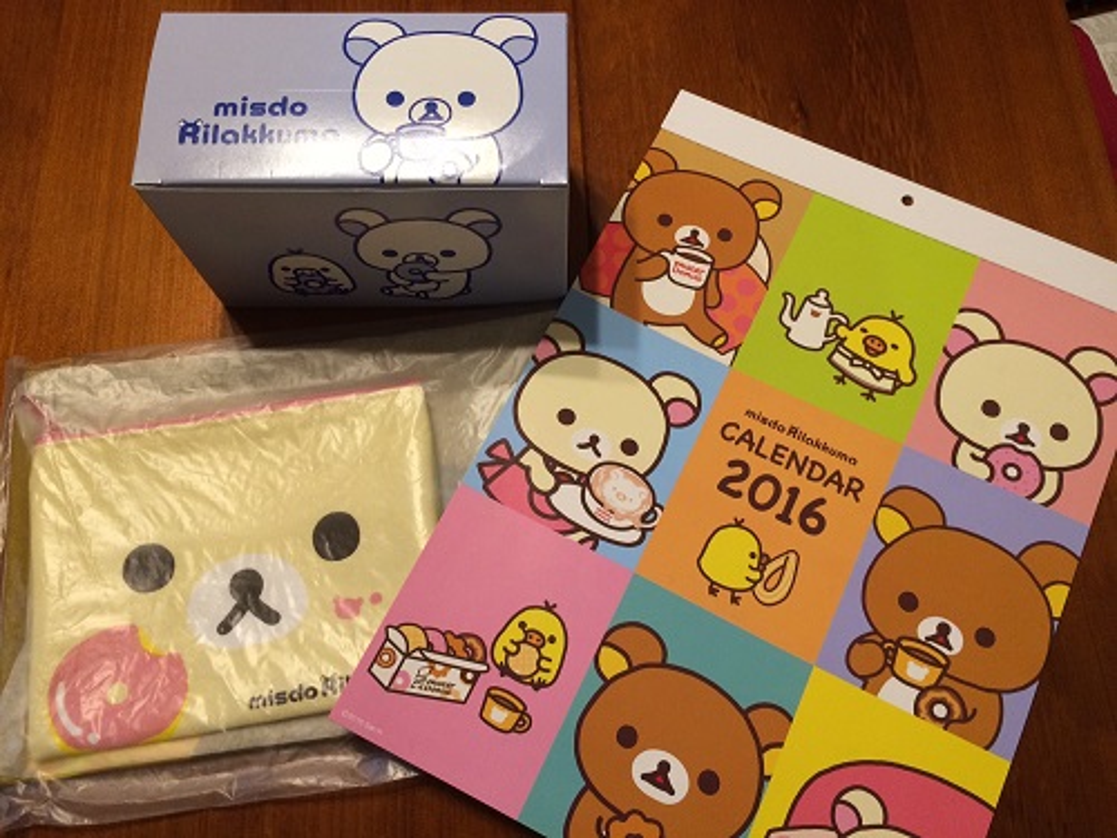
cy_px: 419
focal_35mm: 29
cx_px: 558
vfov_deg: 48.2
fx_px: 936
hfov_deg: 61.7
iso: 64
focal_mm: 4.15
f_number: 2.2
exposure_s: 1/30
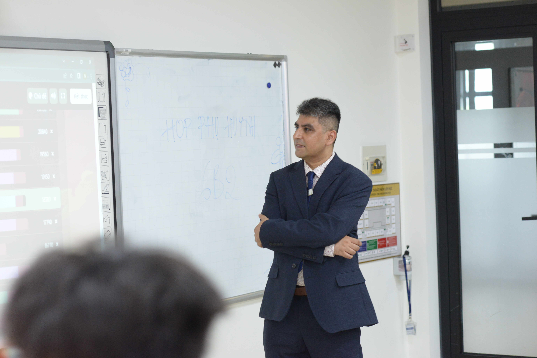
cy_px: 179
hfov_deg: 23.9
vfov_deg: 16.1
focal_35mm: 85
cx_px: 268
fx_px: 1268
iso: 2000
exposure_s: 1/100
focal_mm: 85
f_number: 4.5
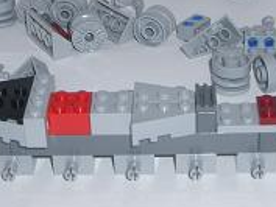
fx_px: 814
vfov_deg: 14.4
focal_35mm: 102
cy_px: 42
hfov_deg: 19.2
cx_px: 161
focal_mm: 7.6
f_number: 3
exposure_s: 1/60
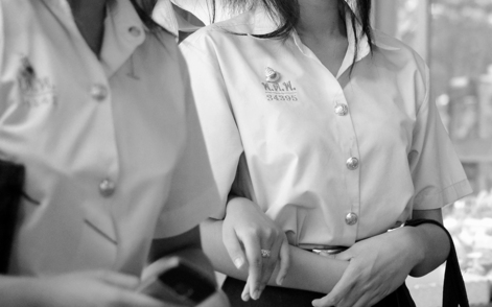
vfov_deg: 11.2
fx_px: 1556
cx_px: 453
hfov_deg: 17.7
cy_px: 71
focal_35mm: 116
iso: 1100
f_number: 2.2
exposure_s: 1/1000
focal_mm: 35
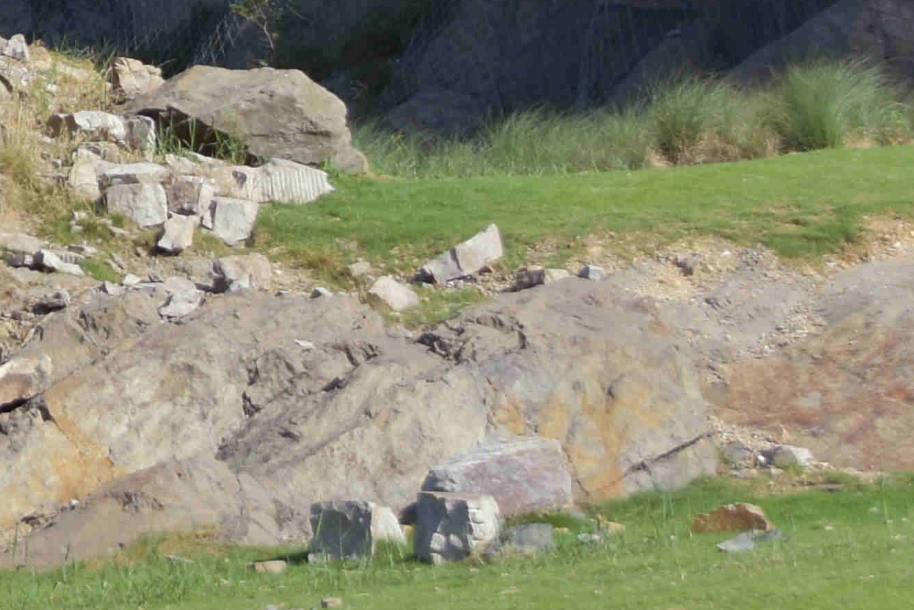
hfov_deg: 9.3
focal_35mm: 210
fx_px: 5338
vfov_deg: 6.4
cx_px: -724
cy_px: -600
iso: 100
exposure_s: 1/400
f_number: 7.1
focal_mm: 31
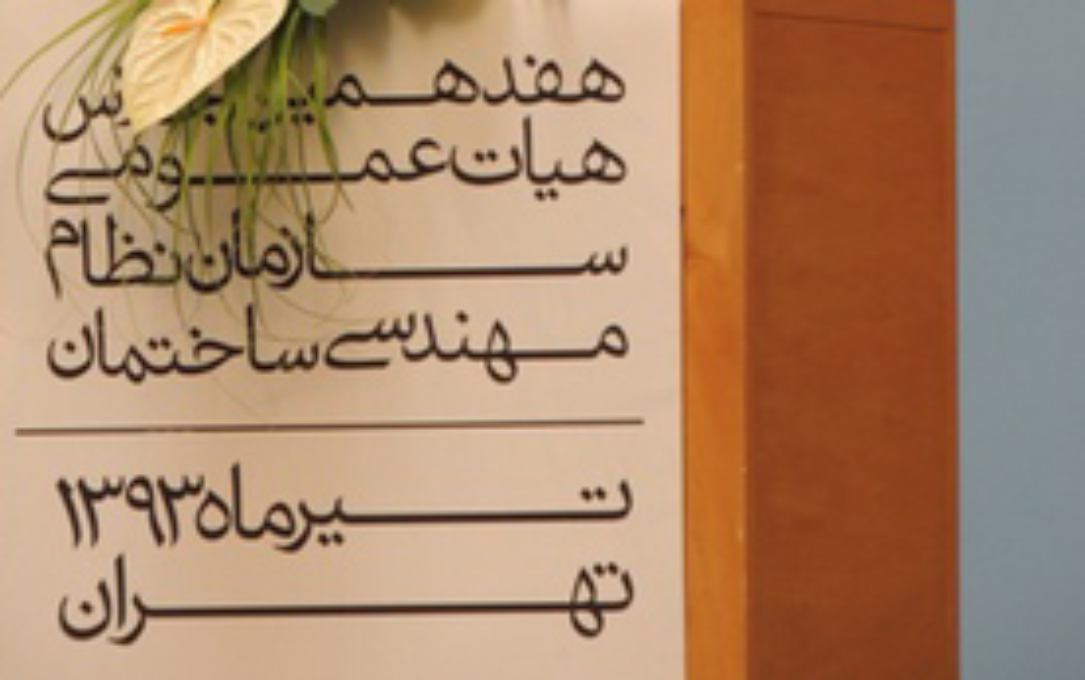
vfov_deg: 1.8
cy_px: -191
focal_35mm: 749
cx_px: 525
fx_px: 22166
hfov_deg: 2.8
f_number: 4.9
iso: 560
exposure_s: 1/60
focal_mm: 77.5
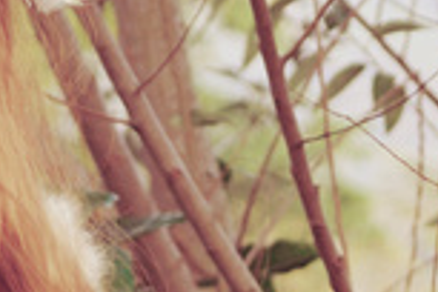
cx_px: -137
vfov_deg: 3.1
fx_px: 5329
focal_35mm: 438
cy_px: 145
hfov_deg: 4.7
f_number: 4.5
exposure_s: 1/100
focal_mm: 70
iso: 200
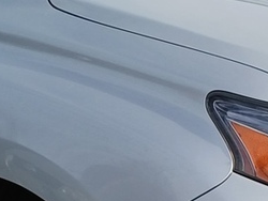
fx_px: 1116
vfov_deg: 10.3
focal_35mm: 144
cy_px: 167
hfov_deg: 13.7
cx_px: 175
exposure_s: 1/1353
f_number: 1.8
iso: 50
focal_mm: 4.65
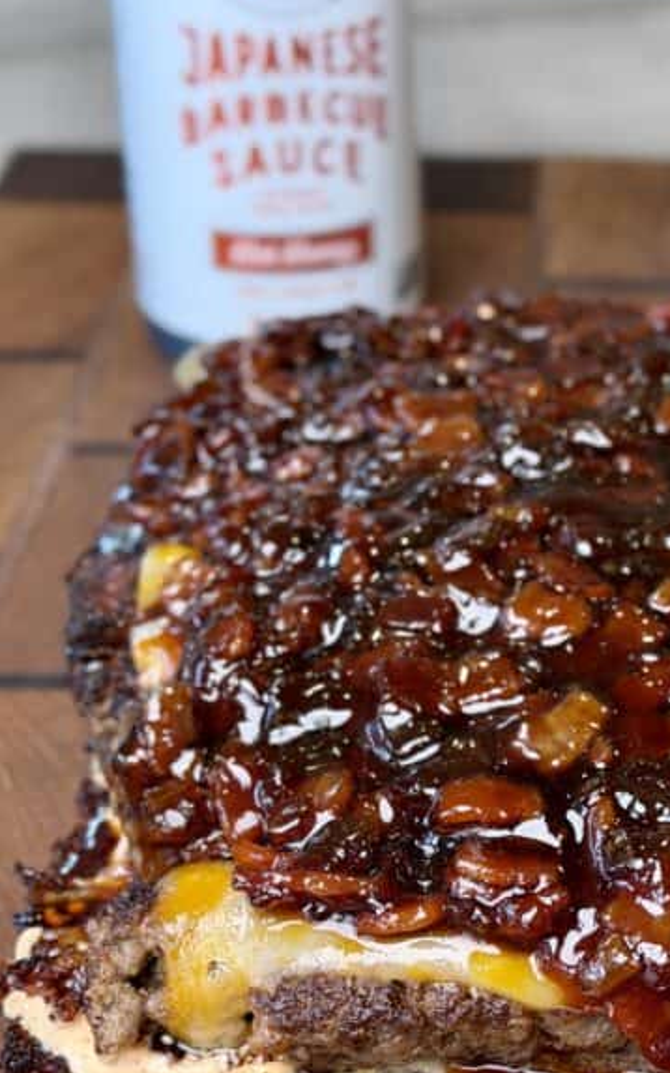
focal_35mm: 91
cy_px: 612
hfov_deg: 14.2
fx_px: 2659
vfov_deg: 22.8
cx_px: 627
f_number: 1.78
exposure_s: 1/120
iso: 100
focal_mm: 6.76
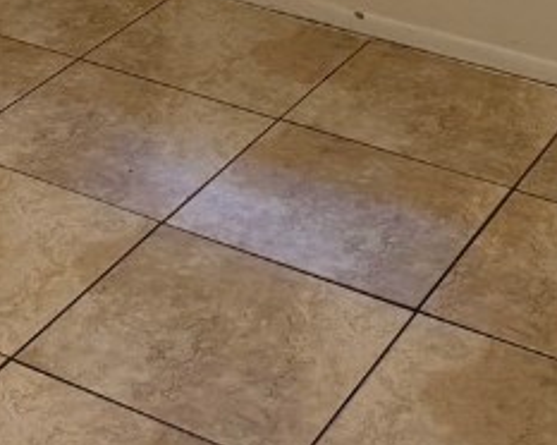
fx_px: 1697
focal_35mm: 103
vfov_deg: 13.1
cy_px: -421
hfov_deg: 18.3
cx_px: 29
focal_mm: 6.76
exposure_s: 1/134
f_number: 1.78
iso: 200
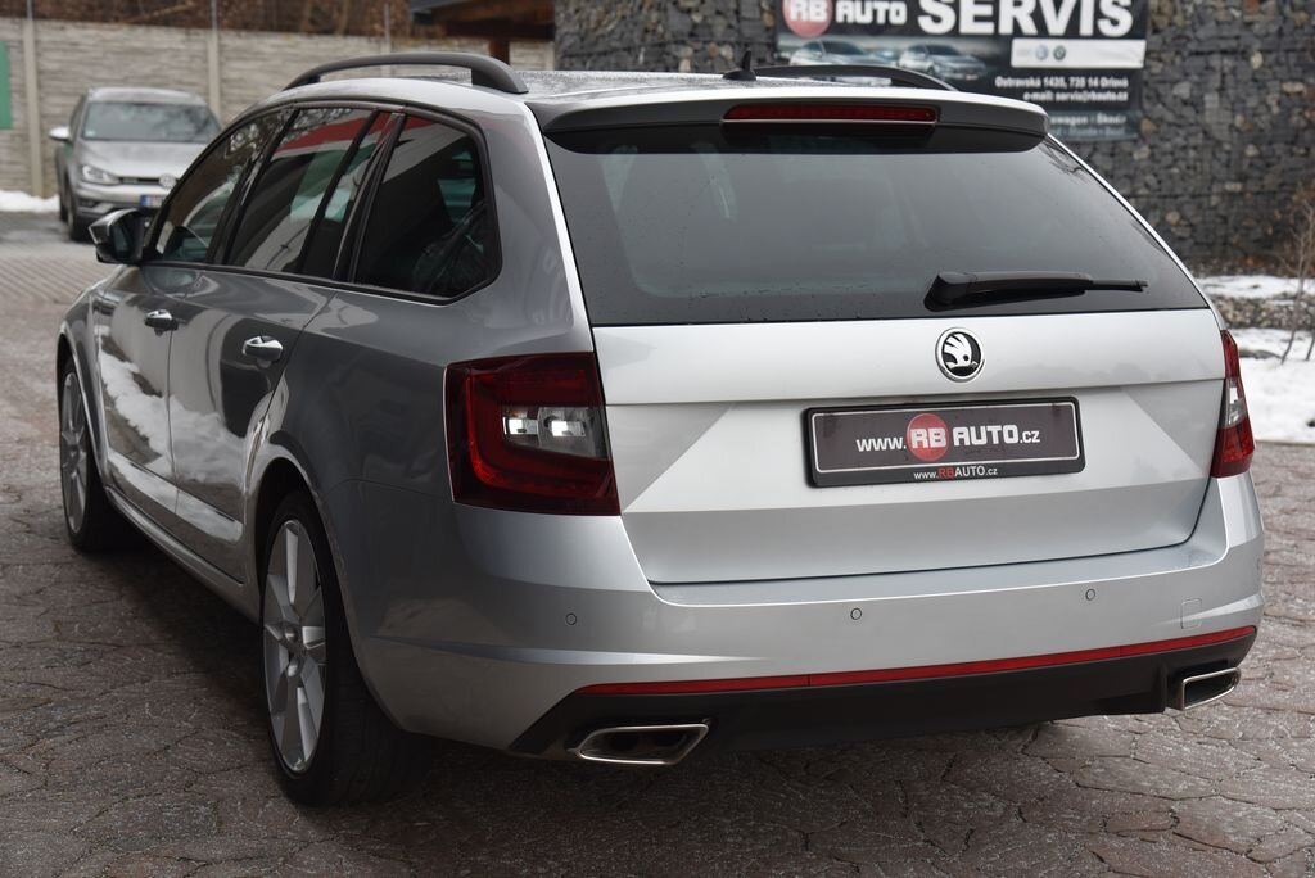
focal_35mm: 58
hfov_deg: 34.5
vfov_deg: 23.4
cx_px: 658
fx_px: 2120
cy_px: 439
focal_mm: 58
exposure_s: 1/160
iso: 500
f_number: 6.3
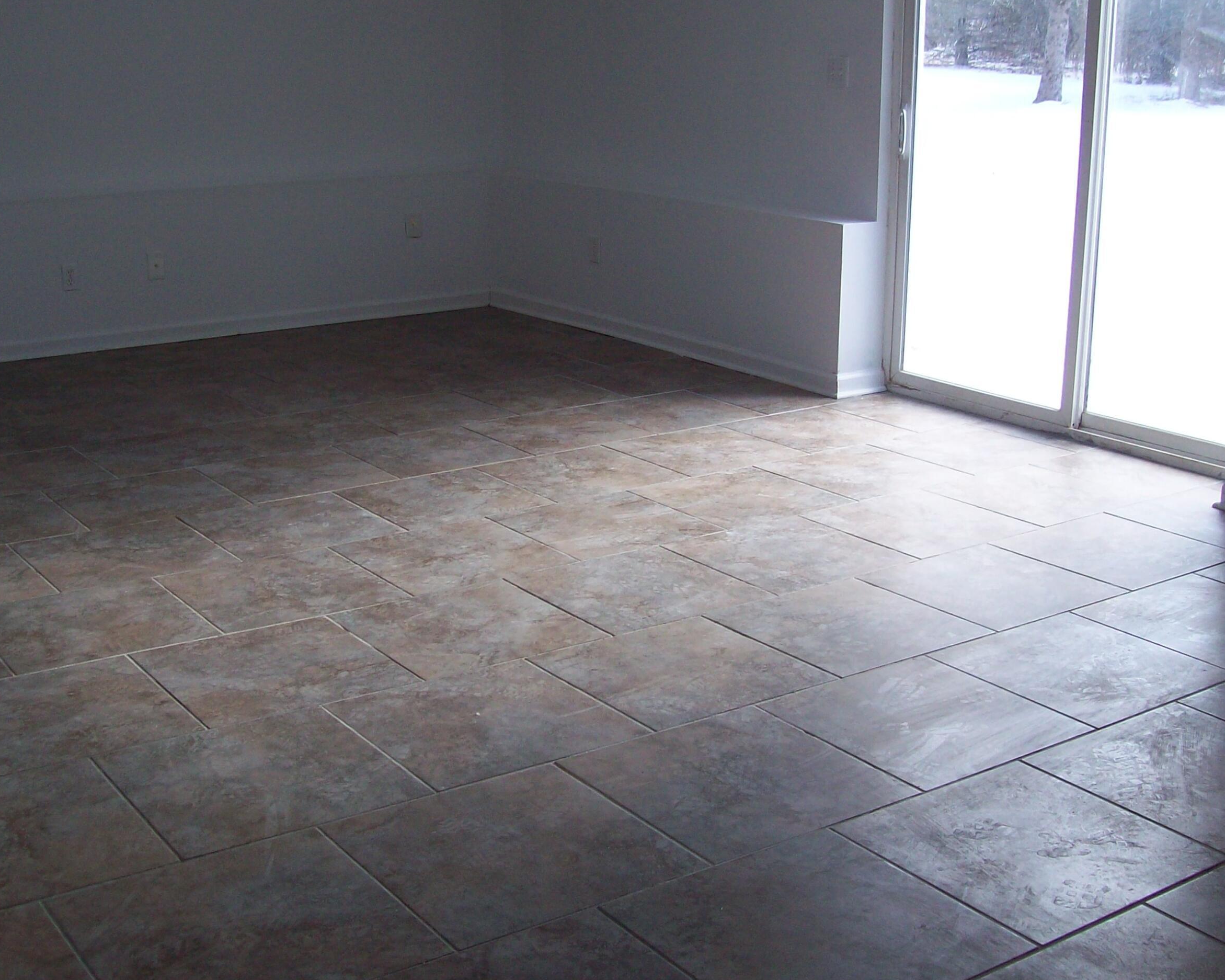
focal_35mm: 45
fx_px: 1631
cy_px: 476
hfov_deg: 41.1
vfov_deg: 33.4
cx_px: 545
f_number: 2.7
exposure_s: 1/107
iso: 80
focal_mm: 6
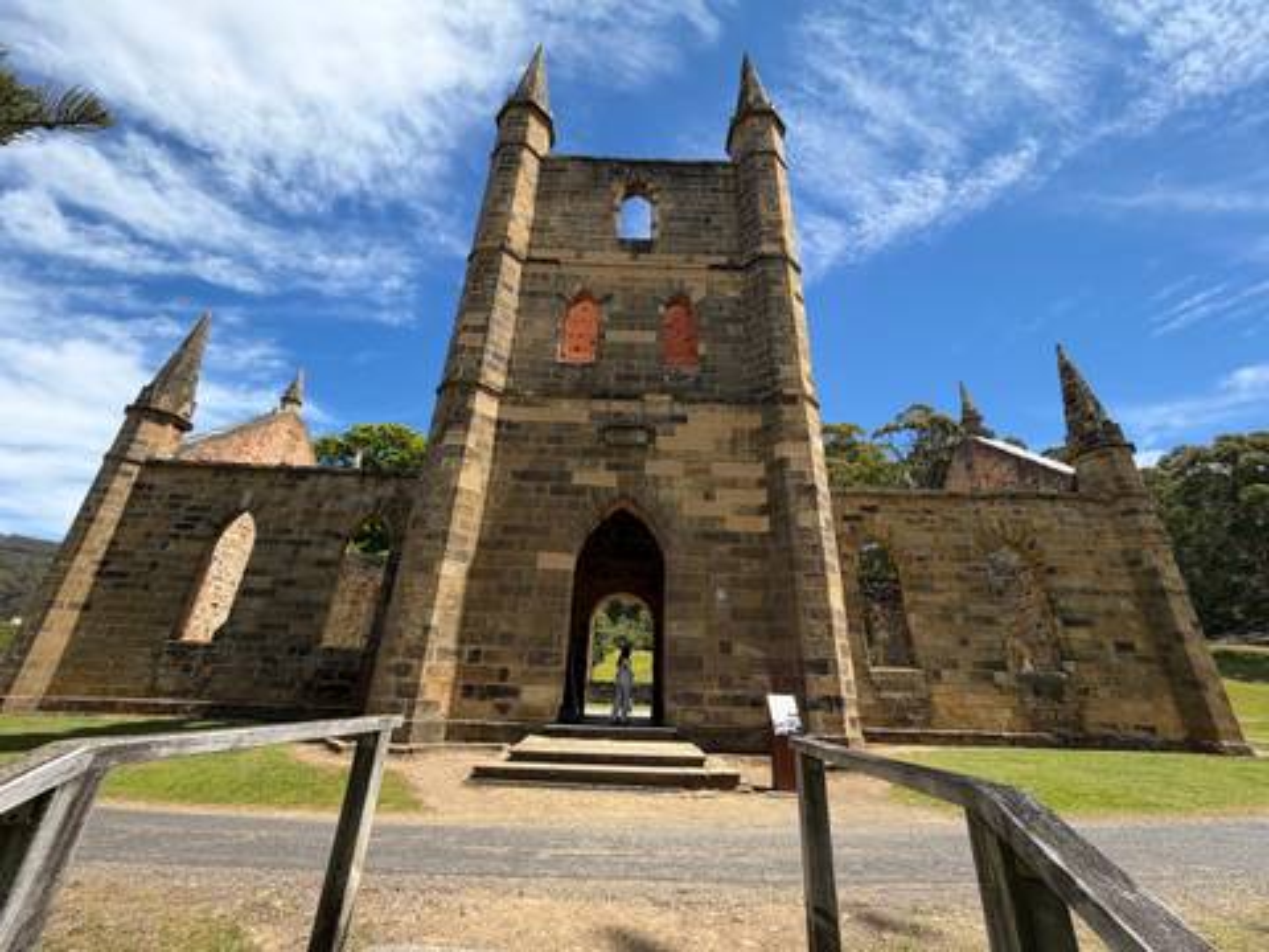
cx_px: 634
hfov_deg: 102.1
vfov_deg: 85.7
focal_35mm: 14
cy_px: 476
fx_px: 513
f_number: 2.2
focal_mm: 2.22
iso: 32
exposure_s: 1/770
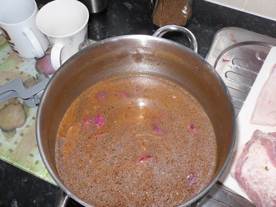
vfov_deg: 40.7
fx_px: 279
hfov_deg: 52.6
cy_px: 104
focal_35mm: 35
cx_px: 138
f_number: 3.5
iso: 80
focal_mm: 6.3
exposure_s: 1/45
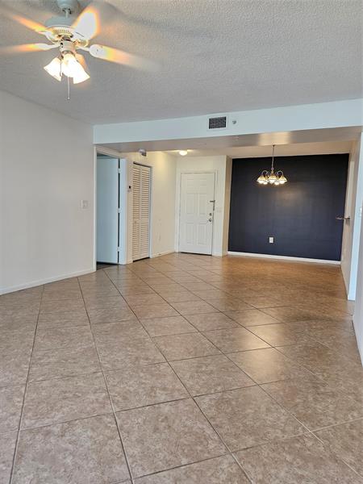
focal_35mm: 23
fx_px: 322
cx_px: 182
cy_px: 242
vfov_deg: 73.9
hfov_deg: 58.9
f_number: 1.7
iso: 200
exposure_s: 1/120
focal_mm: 6.3
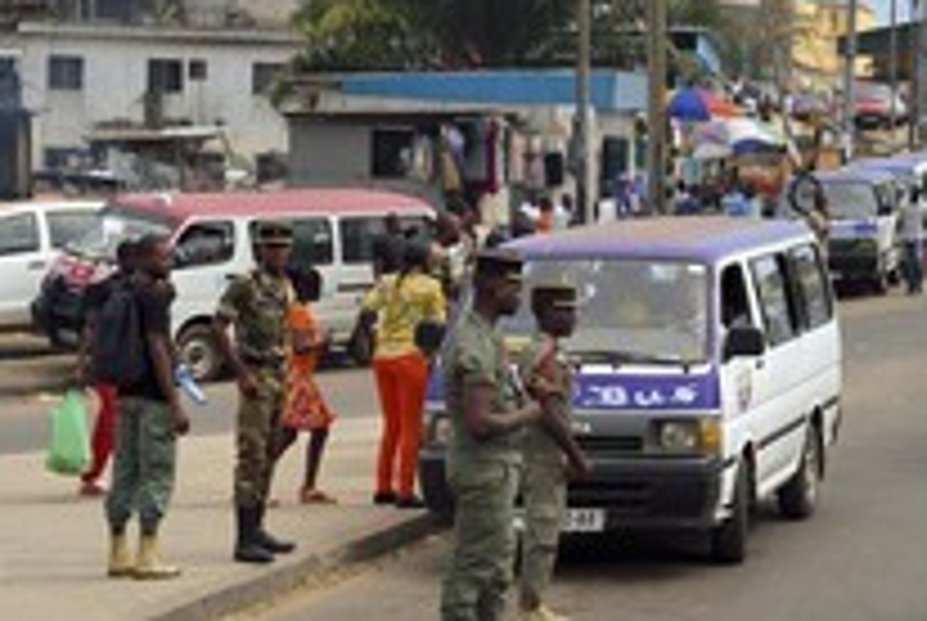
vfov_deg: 12.1
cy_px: 320
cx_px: 716
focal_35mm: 114
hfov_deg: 17.8
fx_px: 2940
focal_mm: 56
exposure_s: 1/1000
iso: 200
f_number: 6.3
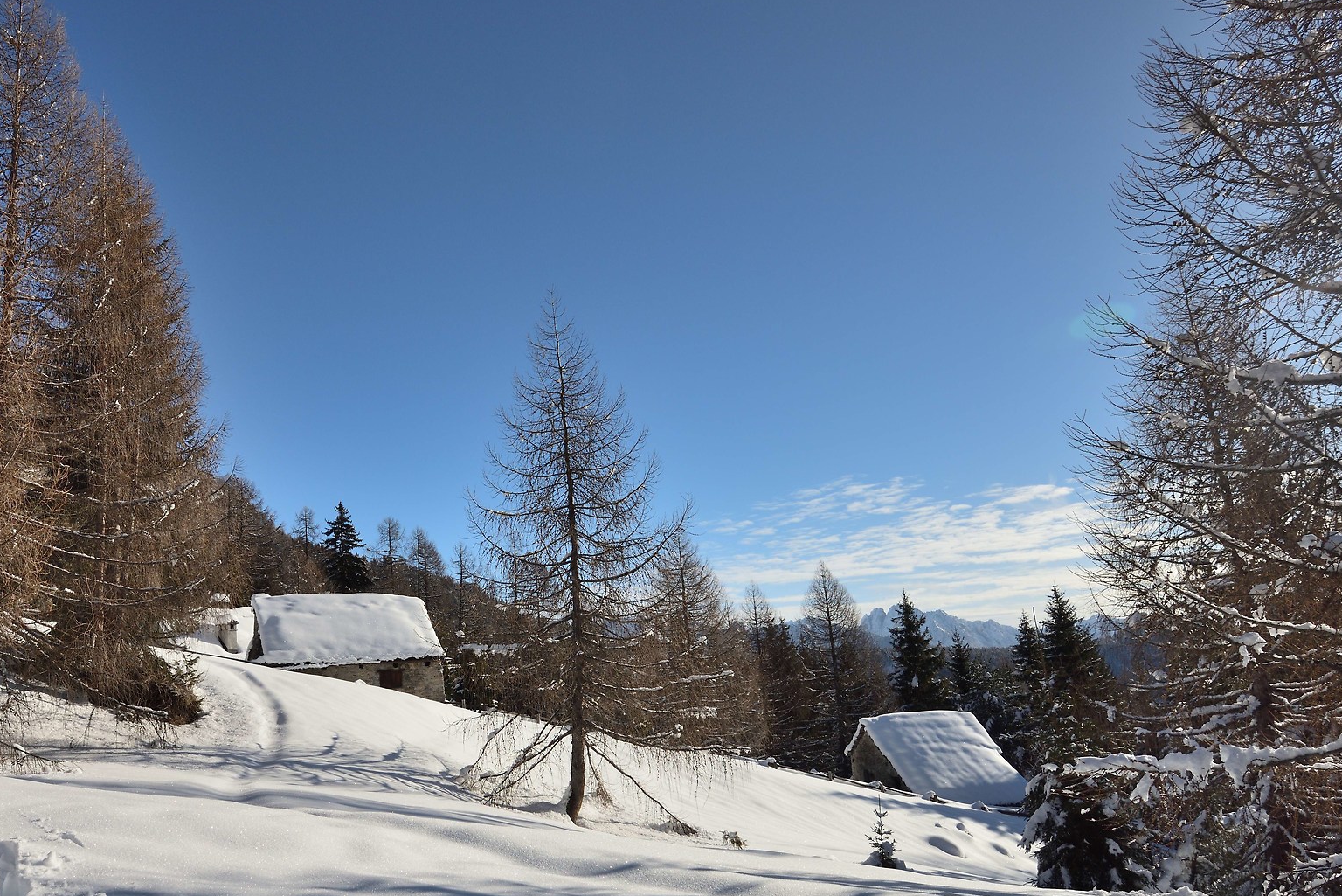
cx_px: 470
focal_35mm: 25
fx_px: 932
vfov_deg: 51.1
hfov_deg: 69.8
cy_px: 521
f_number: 8
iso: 100
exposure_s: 1/400
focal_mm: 16
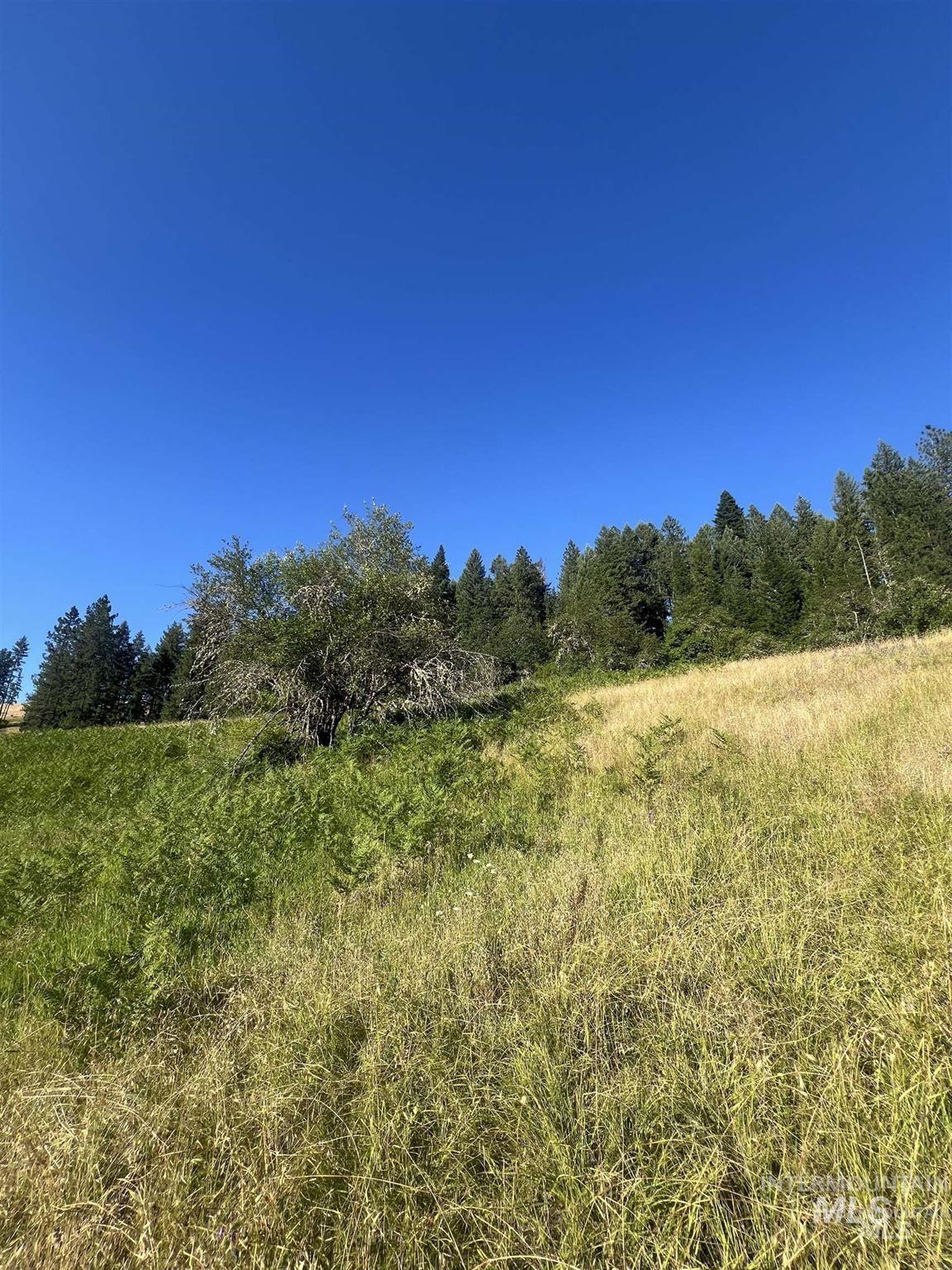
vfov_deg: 106.2
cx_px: 476
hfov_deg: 89.9
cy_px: 635
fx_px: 477
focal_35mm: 13
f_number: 1.8
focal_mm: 1.57
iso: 32
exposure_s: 1/752
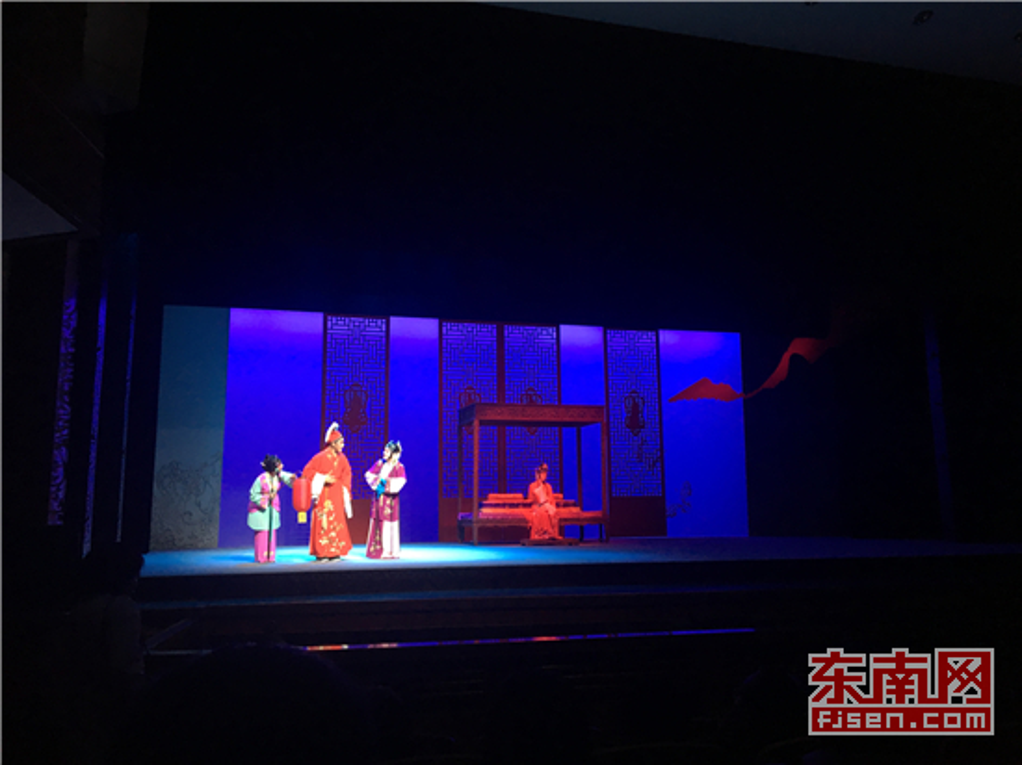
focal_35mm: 29
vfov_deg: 48.2
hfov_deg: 61.7
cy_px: 382
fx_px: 856
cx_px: 511
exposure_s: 1/33
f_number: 2.2
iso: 40
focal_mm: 4.15
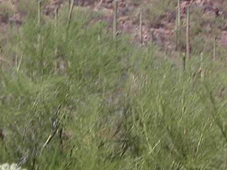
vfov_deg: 10.1
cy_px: 139
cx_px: -127
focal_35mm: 147
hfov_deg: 12.7
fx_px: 964
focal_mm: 7.8
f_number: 8
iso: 100
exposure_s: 1/350
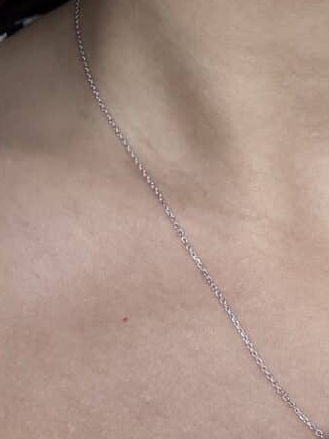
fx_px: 874
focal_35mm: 69
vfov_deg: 27.5
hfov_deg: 20.8
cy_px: 358
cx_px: 304
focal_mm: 2.69
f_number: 1.9
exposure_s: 1/50
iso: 320
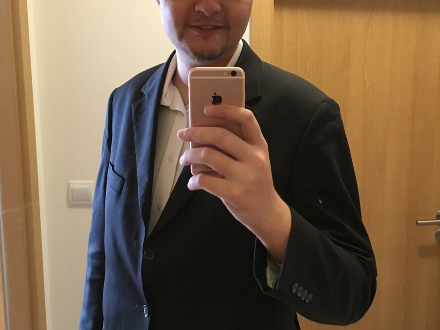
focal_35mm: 39
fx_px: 496
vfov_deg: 36.8
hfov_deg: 47.9
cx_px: 219
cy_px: 149
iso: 200
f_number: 2.2
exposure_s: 1/17
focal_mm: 4.15
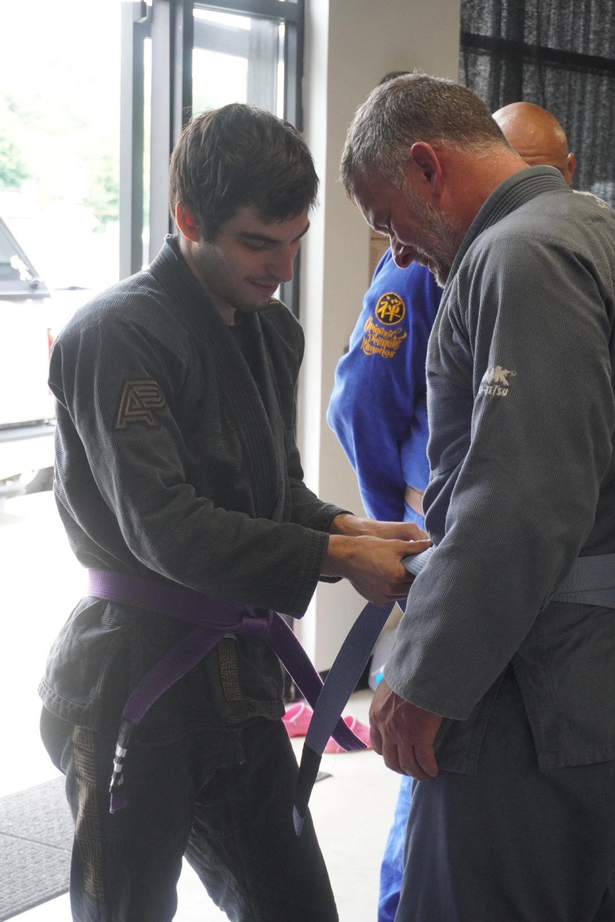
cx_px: 308
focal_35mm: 69
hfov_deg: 19.7
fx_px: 1768
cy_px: 461
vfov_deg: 29.2
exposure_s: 1/250
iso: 2500
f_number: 5.6
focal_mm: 46
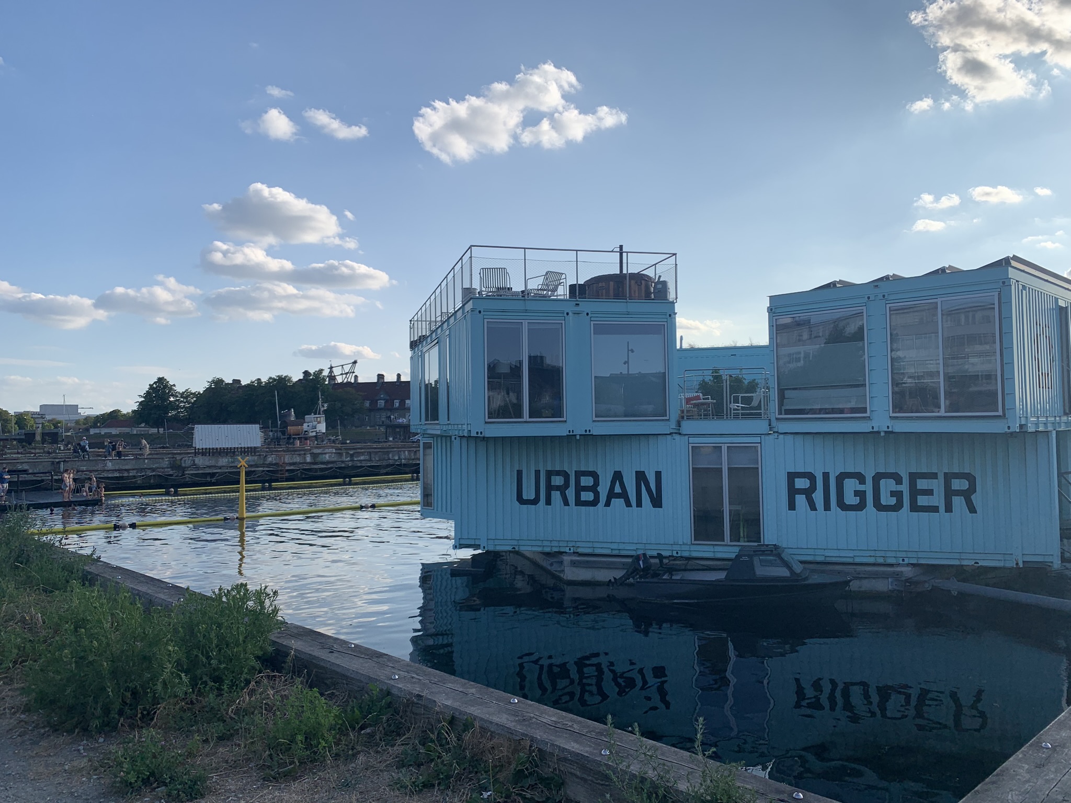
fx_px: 804
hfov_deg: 67.3
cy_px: 402
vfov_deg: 53.1
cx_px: 536
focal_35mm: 26
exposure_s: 1/2611
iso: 25
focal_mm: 4.25
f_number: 1.8
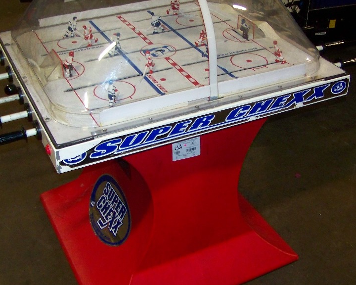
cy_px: 132
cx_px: 178
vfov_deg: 30.2
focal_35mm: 50
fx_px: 527
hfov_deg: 37.3
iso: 200
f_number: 2.8
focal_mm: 5.85
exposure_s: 1/30
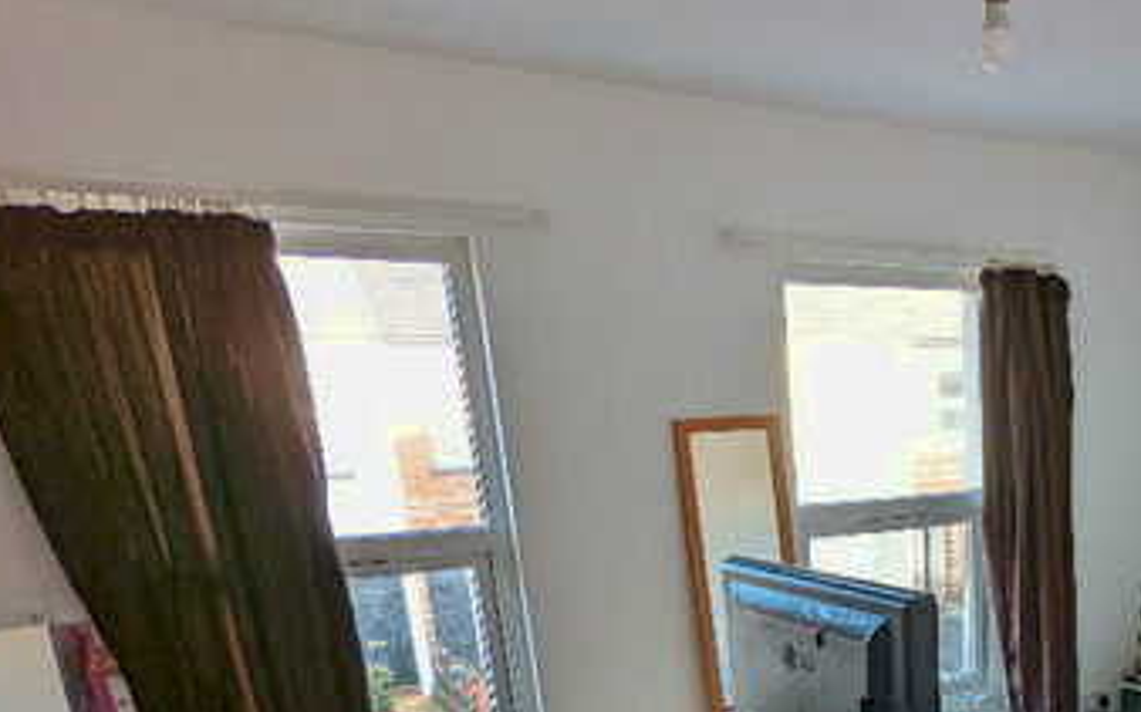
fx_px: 1088
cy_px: 771
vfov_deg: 32.2
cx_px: 971
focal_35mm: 35
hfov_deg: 50.6
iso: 66
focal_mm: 2.35
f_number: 2.2
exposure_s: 1/68.5
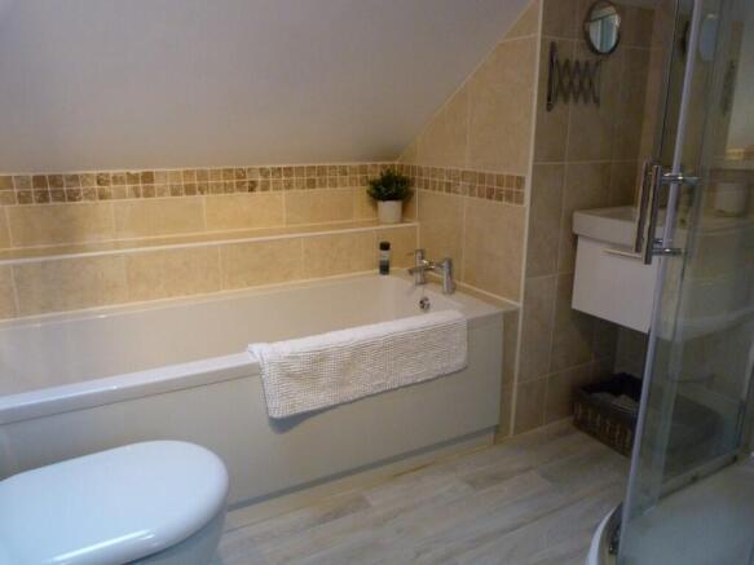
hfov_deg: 69.4
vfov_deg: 54.9
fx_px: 544
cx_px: 377
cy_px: 282
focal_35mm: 25
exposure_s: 1/60
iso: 400
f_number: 2.8
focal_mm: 4.5
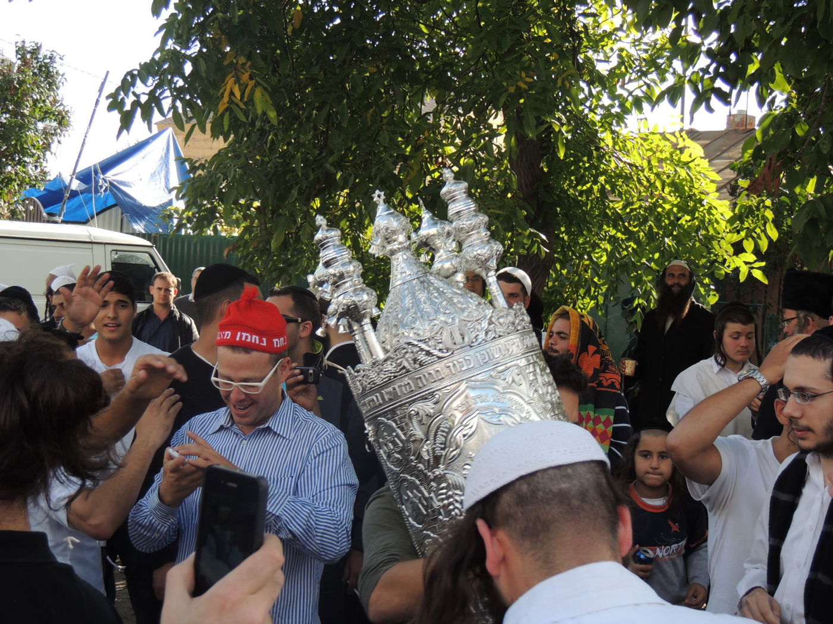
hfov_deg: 32.2
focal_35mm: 60
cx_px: 416
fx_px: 1444
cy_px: 312
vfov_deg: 24.4
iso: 100
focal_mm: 10.7
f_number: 3.7
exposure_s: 1/250
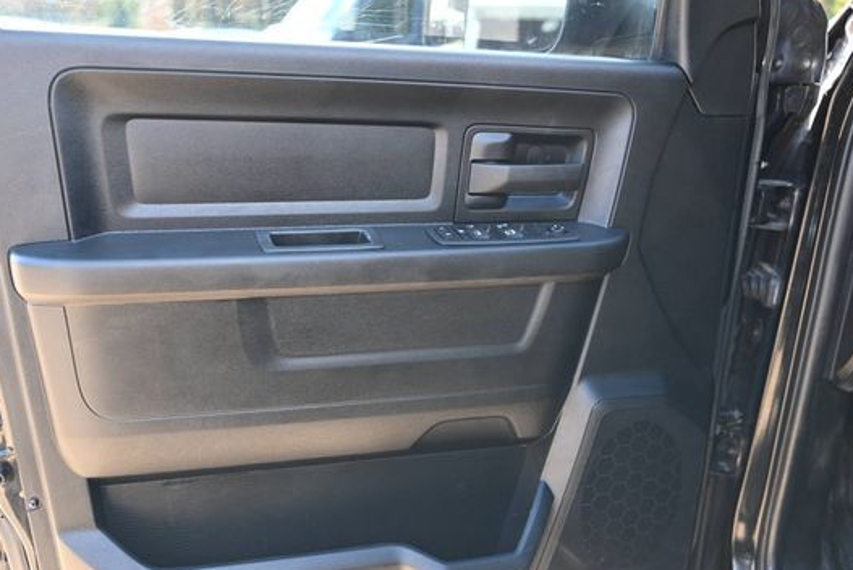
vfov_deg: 38.8
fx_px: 806
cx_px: 358
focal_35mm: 34
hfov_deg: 55.5
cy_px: 341
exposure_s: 1/200
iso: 500
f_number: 3.2
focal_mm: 28
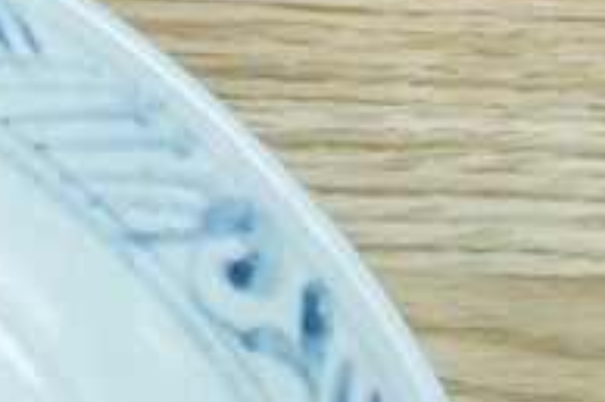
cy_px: 922
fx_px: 4382
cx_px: -582
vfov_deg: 5.1
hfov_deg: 7.6
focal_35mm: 261
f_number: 11
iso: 2500
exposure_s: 1/100
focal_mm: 30
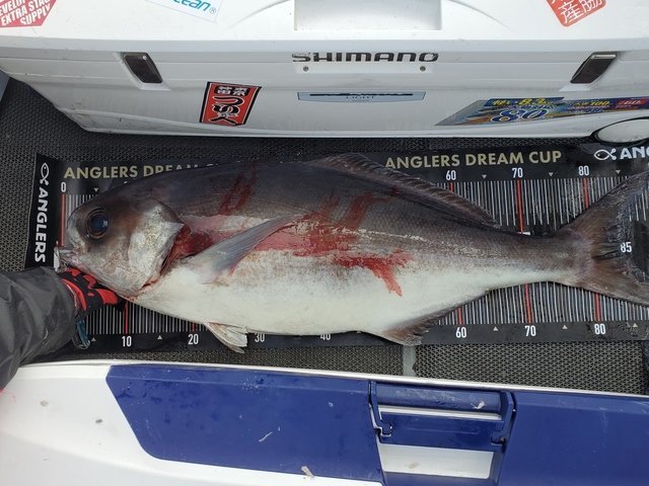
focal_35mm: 26
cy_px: 243
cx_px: 324
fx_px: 487
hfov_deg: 67.3
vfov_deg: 53.1
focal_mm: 4.3
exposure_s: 1/479
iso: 50
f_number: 2.4
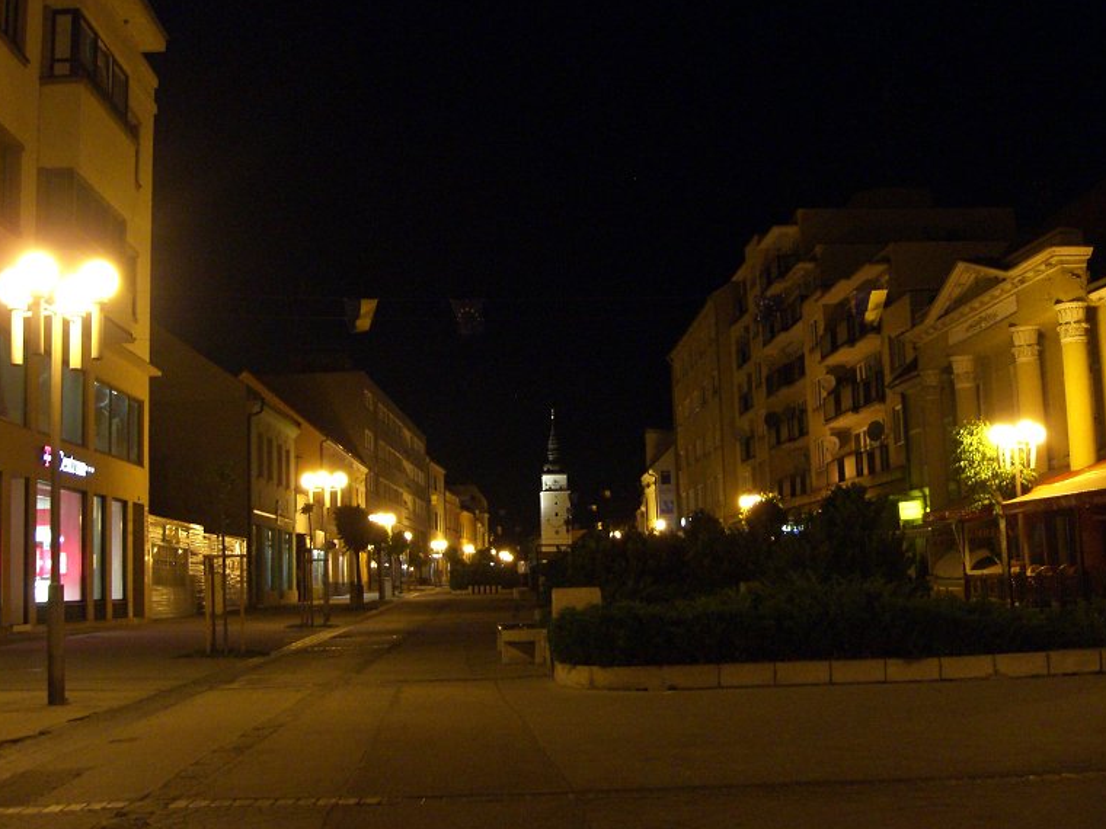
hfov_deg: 46.8
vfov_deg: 36.0
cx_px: 566
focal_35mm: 40
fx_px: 1278
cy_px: 407
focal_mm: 6.3
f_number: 3.1
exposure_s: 1/8
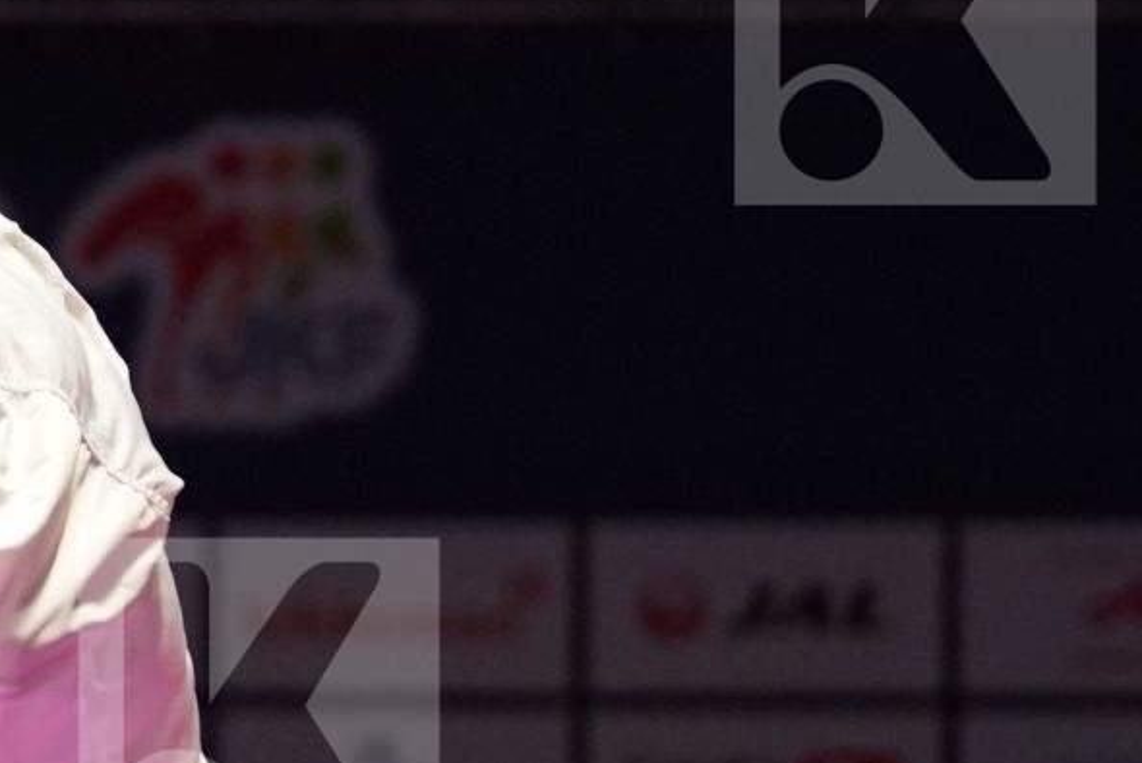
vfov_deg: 2.5
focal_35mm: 558
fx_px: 17709
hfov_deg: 3.7
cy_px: 715
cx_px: -397
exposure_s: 1/1000
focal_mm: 122
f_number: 2.8
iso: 2500
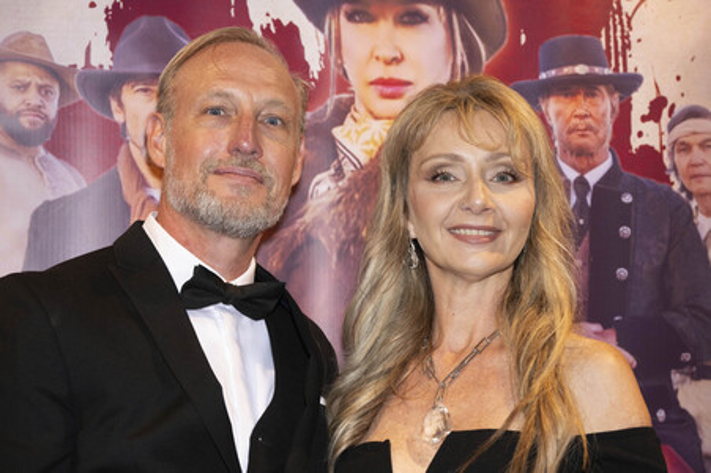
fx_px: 1381
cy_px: 236
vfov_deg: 19.4
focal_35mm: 70
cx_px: 356
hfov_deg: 28.9
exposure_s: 1/200
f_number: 5
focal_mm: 70
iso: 800
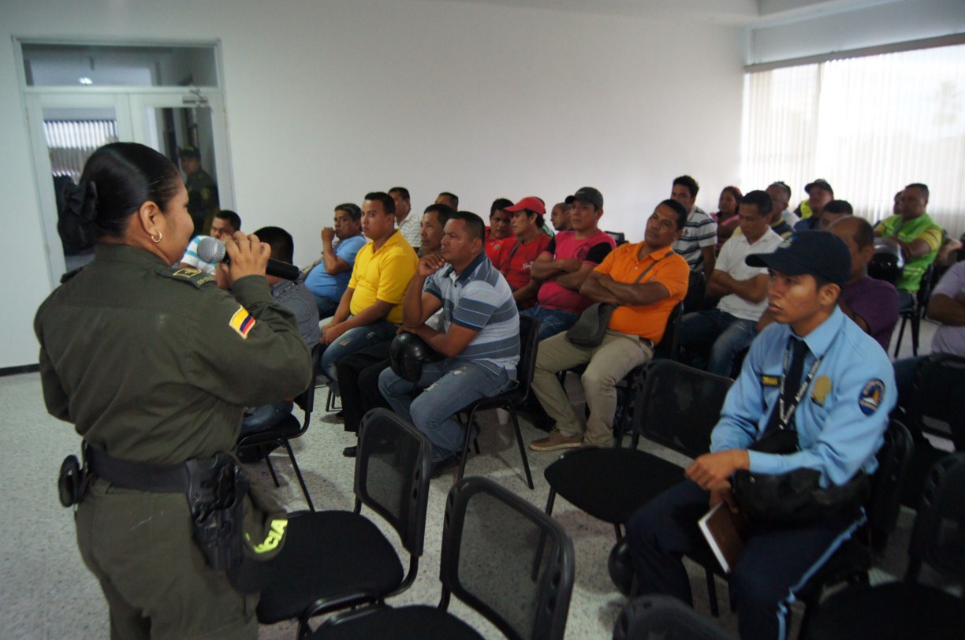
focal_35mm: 27
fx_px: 723
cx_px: 482
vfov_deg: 47.8
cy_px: 320
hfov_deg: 67.5
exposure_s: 1/30
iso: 1600
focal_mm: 18
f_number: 3.5
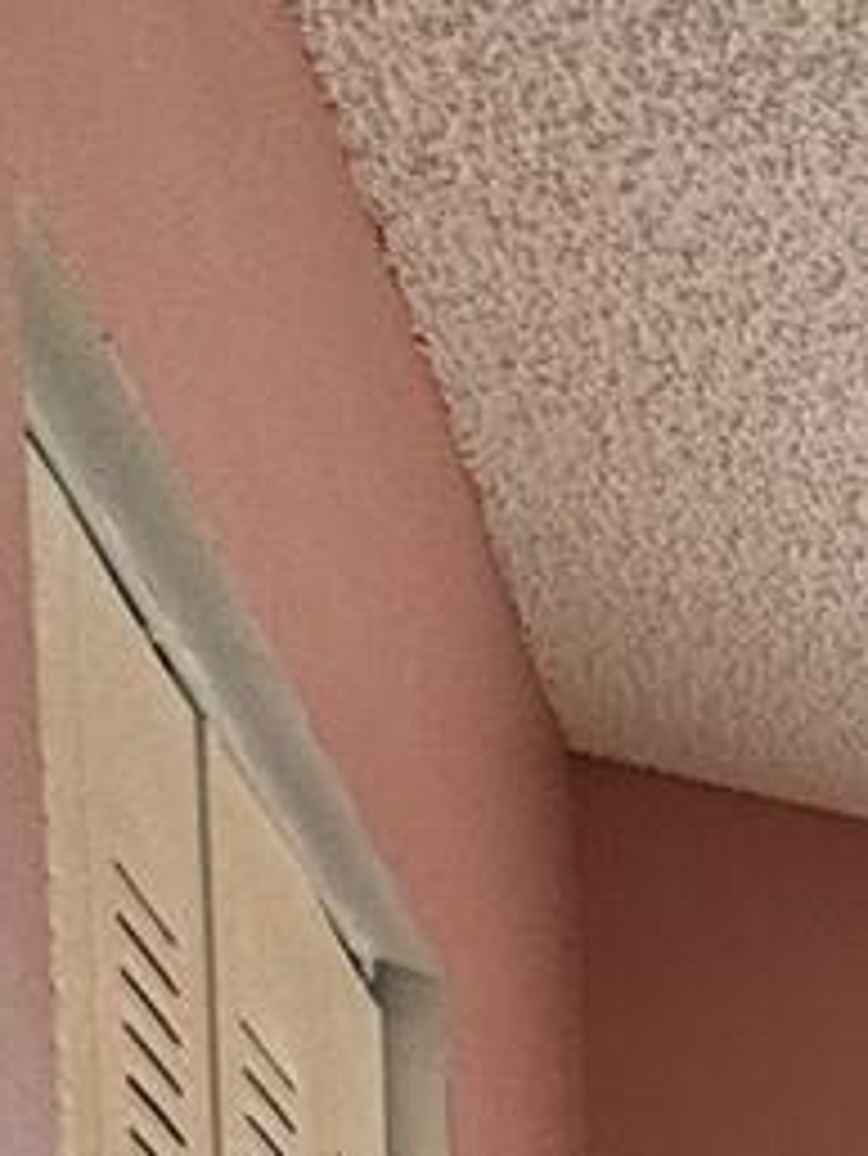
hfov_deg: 9.4
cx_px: 3072
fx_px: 2906
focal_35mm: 87
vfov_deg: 16.1
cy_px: 2447
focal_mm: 2.22
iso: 40
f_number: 2.2
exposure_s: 1/99
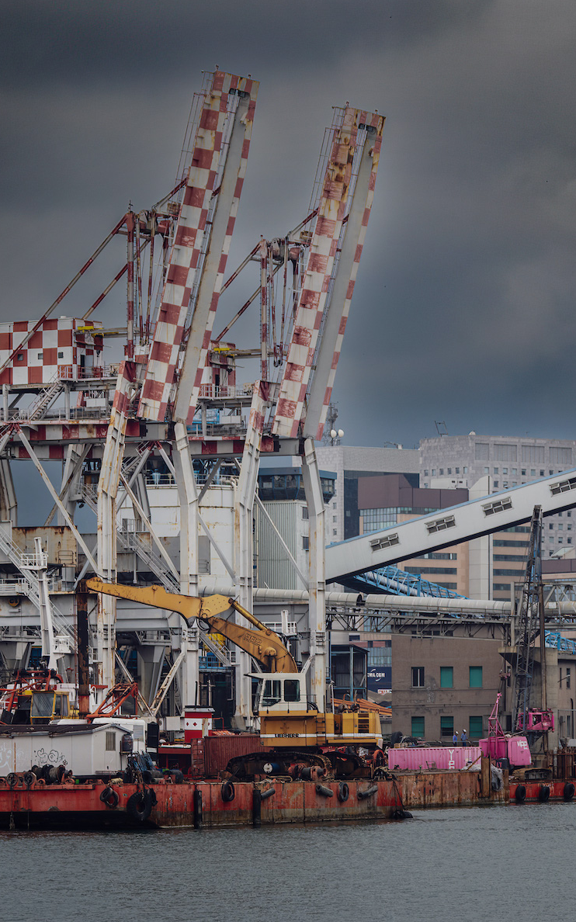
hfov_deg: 8.1
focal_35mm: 162
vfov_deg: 12.9
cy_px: 462
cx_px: 395
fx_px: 4071
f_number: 6.3
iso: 400
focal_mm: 70
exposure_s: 1/800
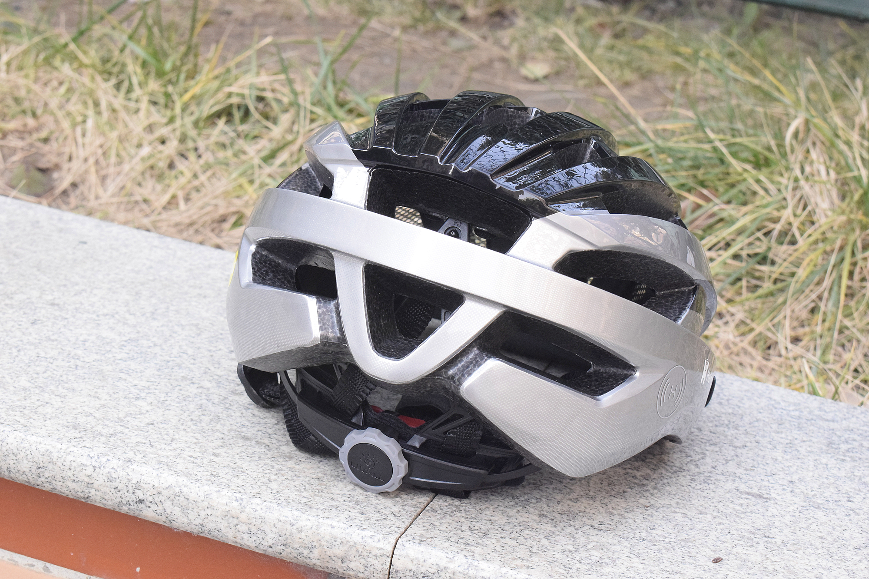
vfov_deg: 18.2
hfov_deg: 27.0
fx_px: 1810
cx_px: 434
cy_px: 290
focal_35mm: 75
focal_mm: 50
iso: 3200
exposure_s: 1/500
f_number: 11
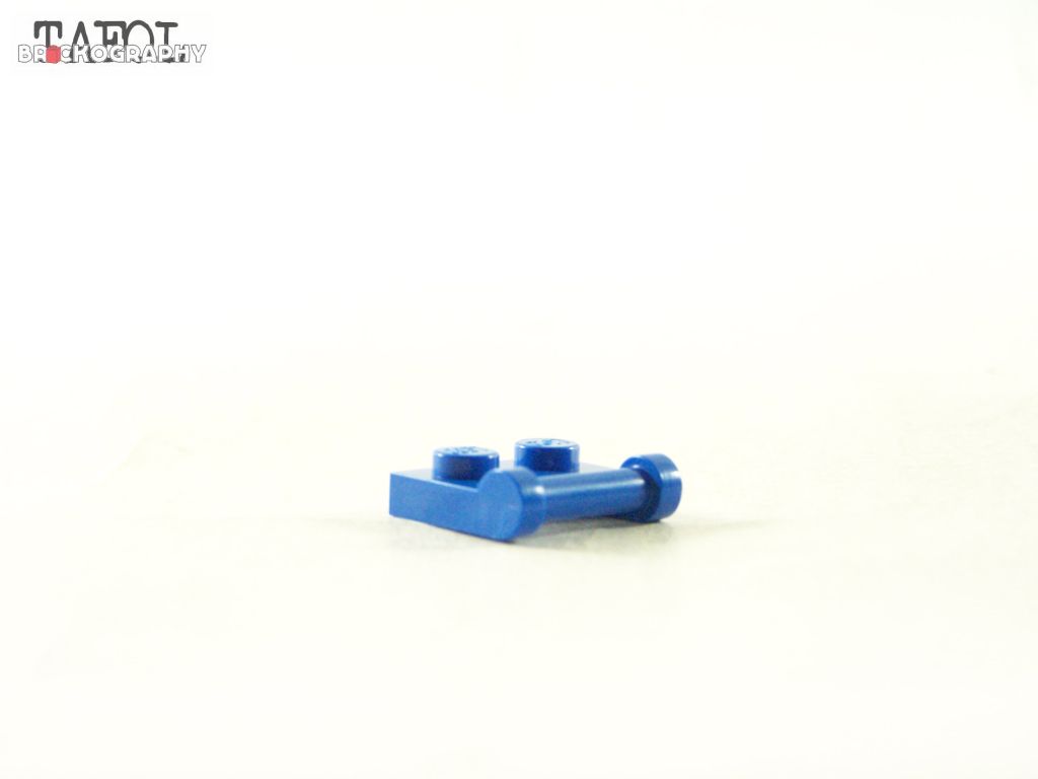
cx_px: 519
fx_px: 3508
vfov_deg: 12.7
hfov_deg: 16.8
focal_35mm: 117
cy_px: 390
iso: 400
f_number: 3.2
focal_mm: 19.4
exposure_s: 1/60
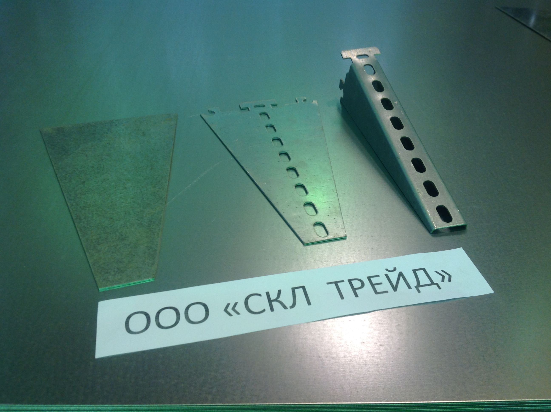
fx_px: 556
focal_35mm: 35
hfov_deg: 52.7
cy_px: 206
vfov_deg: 40.6
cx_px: 276
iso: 50
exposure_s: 1/17
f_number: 2.4
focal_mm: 4.28
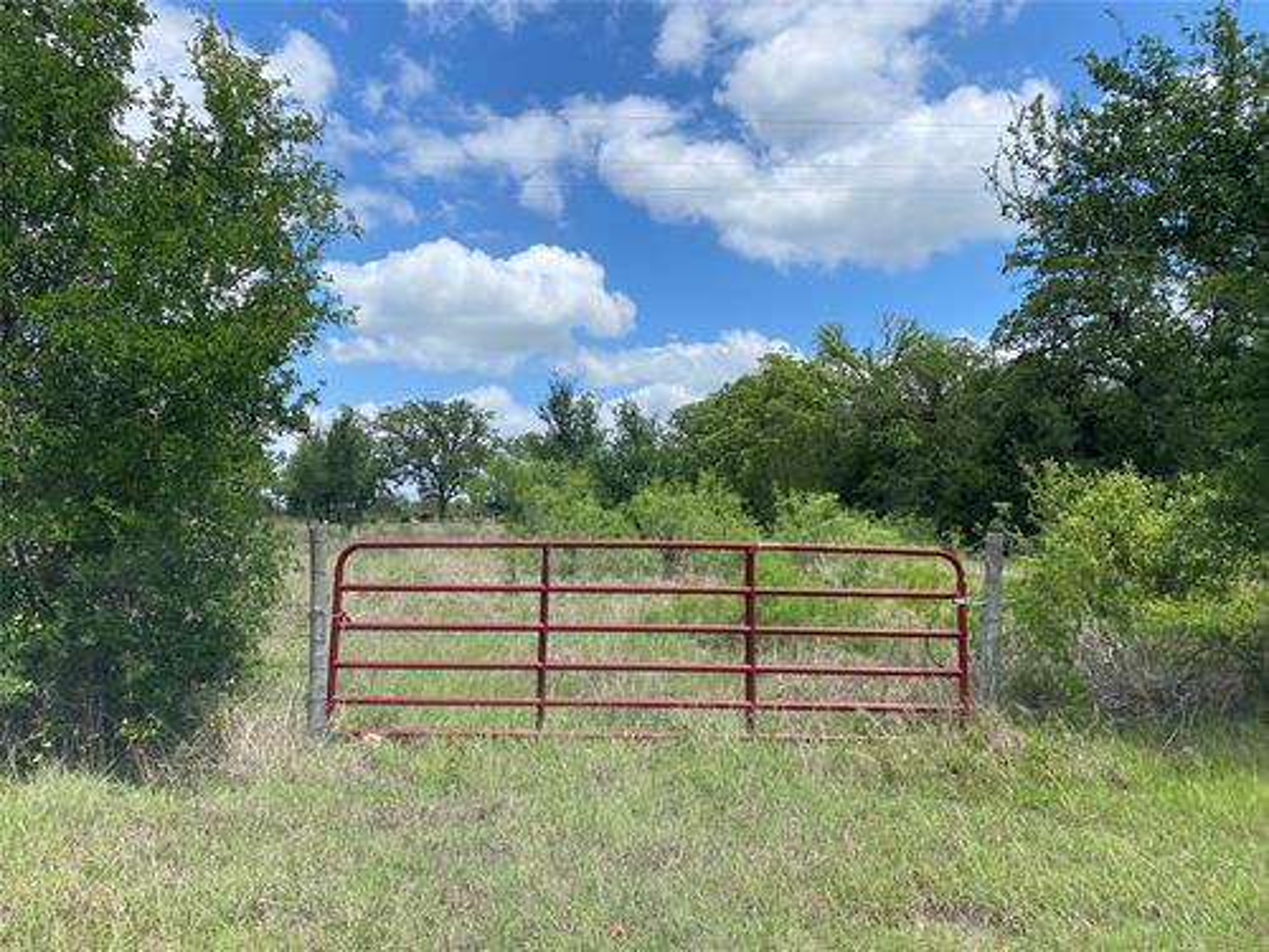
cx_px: 634
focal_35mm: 26
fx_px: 953
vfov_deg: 53.1
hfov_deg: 67.3
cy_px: 476
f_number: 1.8
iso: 32
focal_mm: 4.25
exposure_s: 1/3040
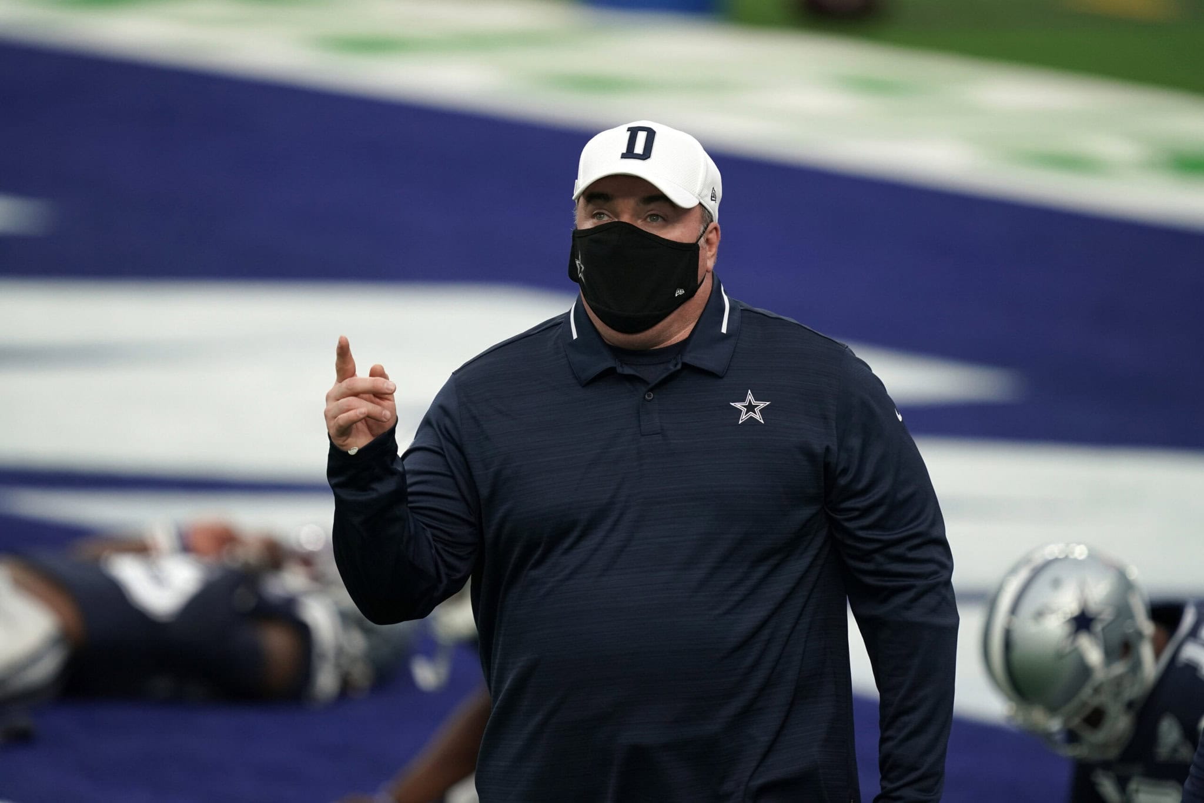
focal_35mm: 560
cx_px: 602
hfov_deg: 3.7
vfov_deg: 2.5
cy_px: 402
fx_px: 18726
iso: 1000
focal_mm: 560
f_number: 4
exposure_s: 1/1600
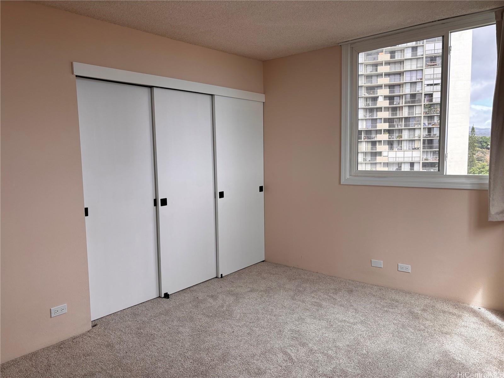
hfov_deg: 67.3
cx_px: 252
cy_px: 189
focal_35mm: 26
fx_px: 379
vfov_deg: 53.1
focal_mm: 5.96
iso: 50
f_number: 1.6
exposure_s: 1/222
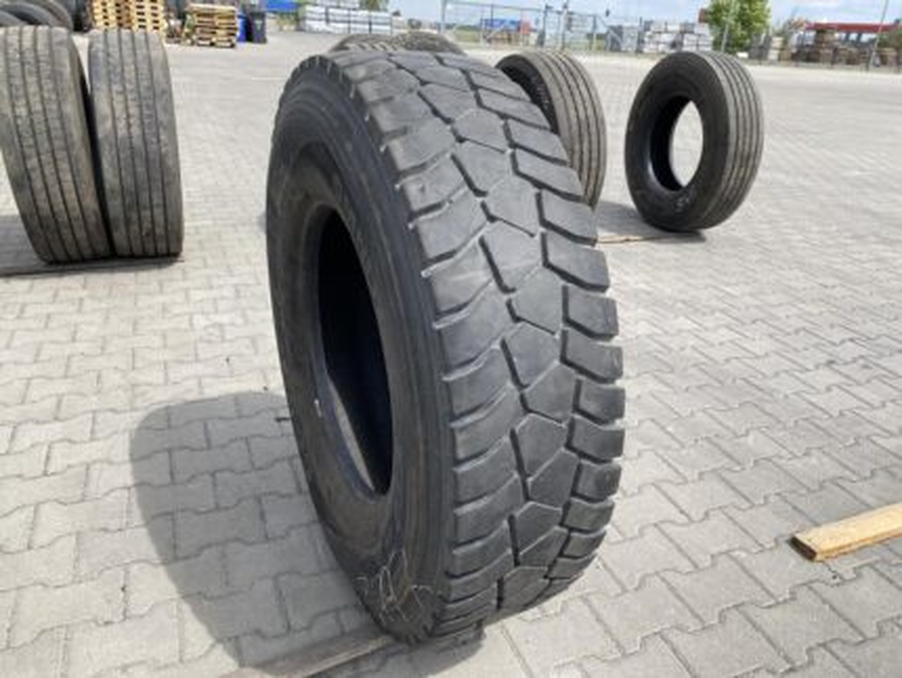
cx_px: 451
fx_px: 678
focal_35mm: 26
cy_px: 339
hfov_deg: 67.3
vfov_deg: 53.1
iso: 32
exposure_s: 1/1996
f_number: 1.8
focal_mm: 4.25
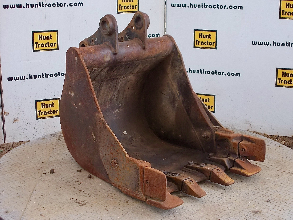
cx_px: 146
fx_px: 559
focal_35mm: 66
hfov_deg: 29.4
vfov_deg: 22.3
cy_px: 110
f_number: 5.3
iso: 200
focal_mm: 11.8
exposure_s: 1/40
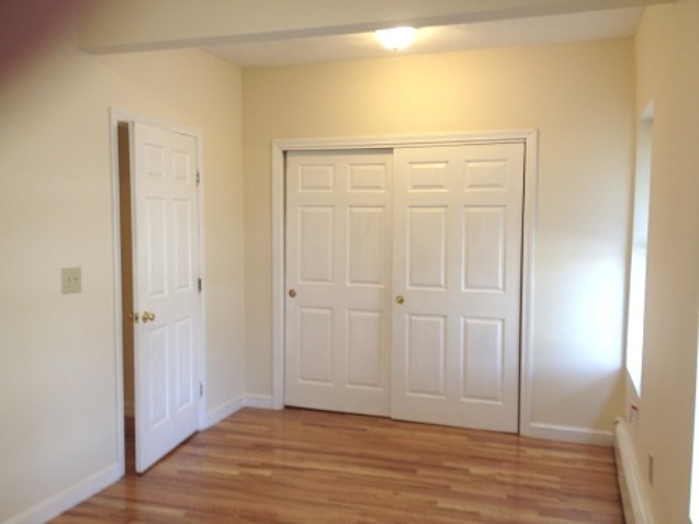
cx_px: 350
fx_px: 707
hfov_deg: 52.6
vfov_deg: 40.7
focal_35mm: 35
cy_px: 262
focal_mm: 4.28
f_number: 2.4
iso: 64
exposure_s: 1/24
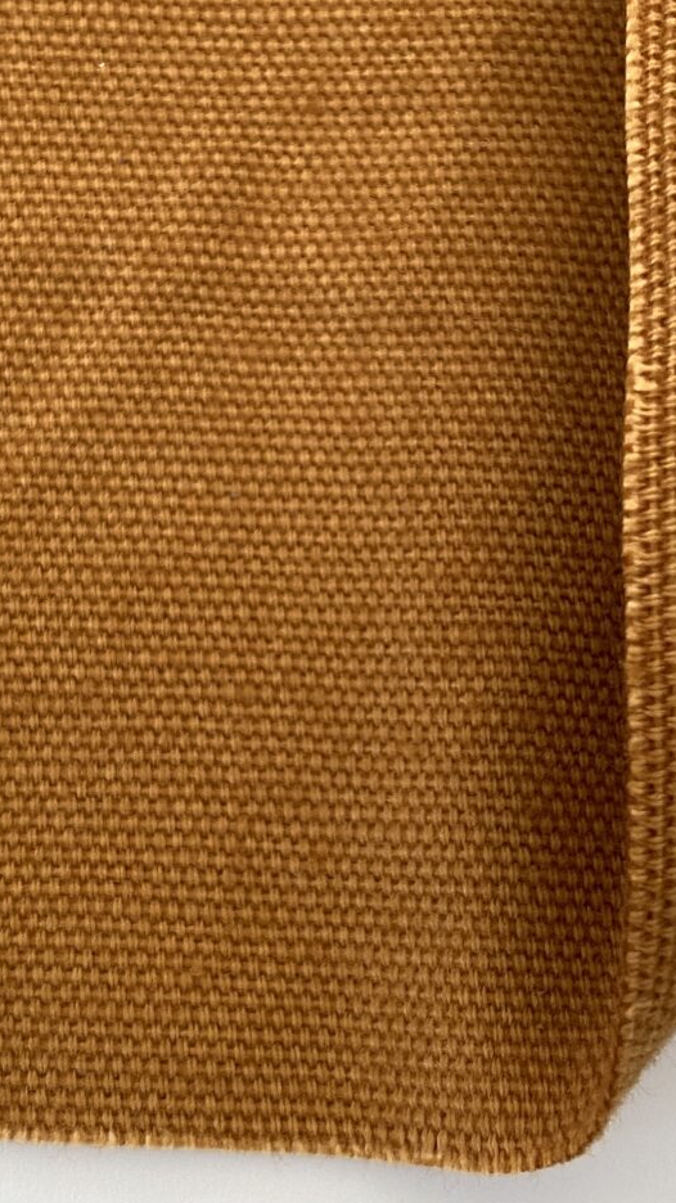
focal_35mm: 62
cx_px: 428
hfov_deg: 19.4
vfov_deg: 33.8
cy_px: 492
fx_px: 1977
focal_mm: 4.25
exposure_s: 1/50
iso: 64
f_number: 1.8
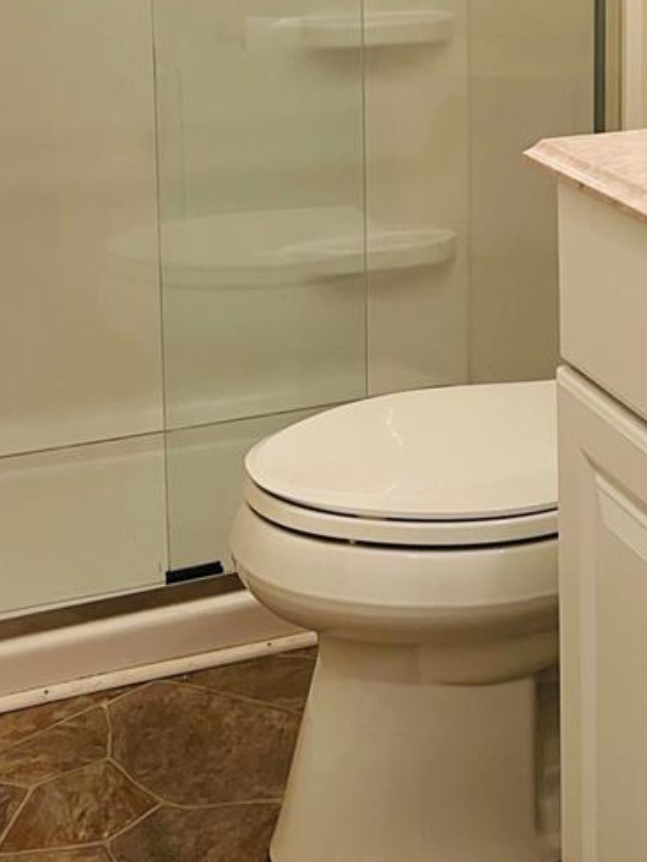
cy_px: -7
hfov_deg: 22.6
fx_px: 1595
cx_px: 509
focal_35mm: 64
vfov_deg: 28.3
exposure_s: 1/60
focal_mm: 5.7
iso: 100
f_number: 1.5
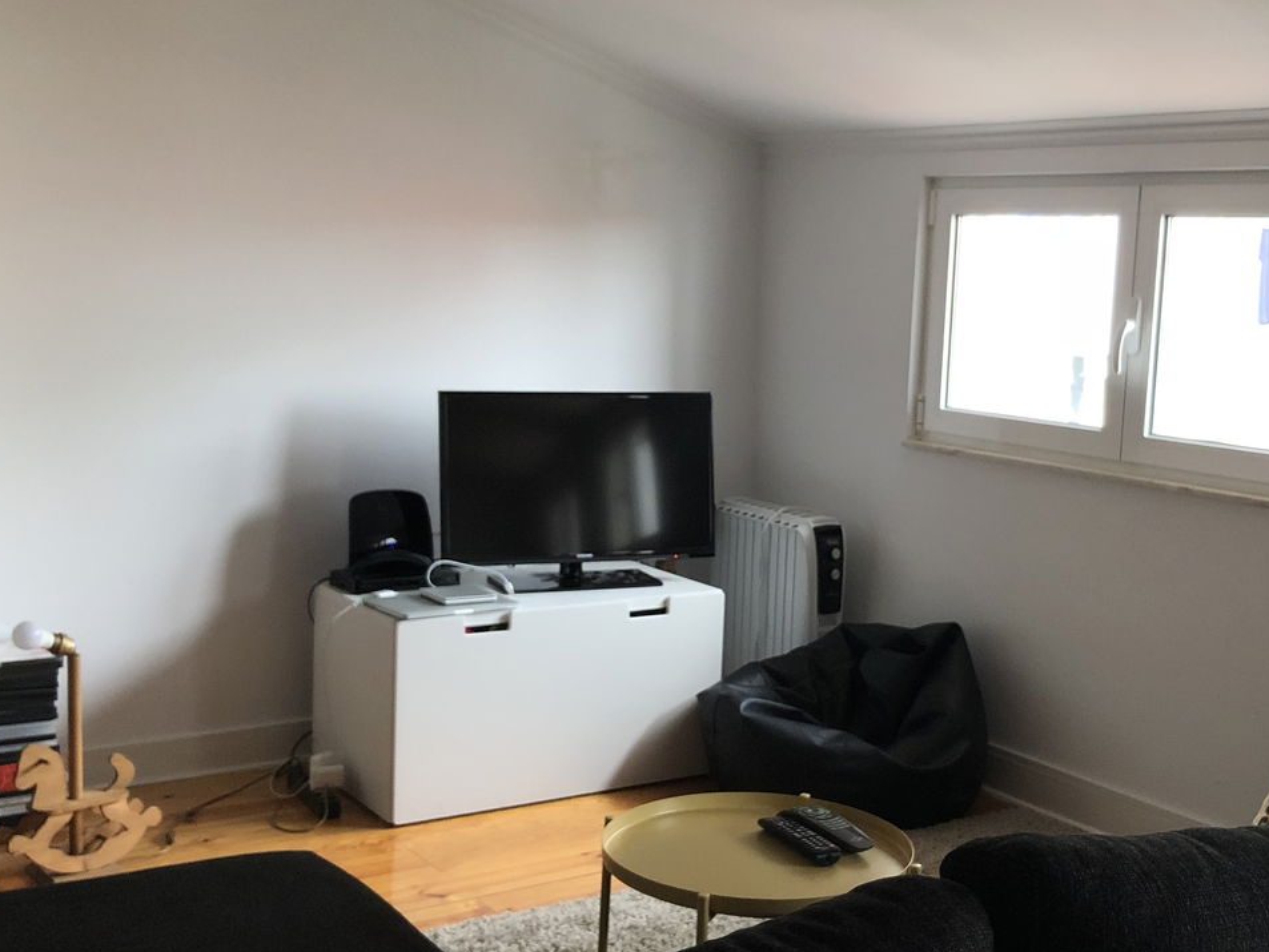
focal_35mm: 47
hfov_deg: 40.2
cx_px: 772
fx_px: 1723
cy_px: 499
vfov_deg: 30.9
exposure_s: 1/25
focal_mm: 3.99
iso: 40
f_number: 1.8
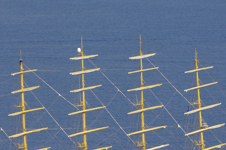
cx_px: 92
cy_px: 118
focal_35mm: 595
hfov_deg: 3.5
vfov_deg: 2.3
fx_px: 3731
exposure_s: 1/1000
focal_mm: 200
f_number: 8
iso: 200
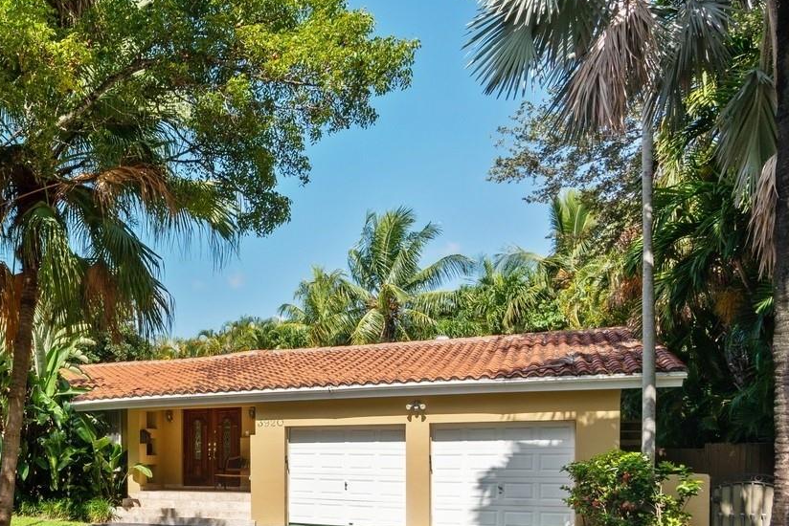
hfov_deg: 49.7
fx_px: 723
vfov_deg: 39.7
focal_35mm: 33
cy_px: 335
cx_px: 54
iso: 200
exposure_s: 1/400
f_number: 8
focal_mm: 17
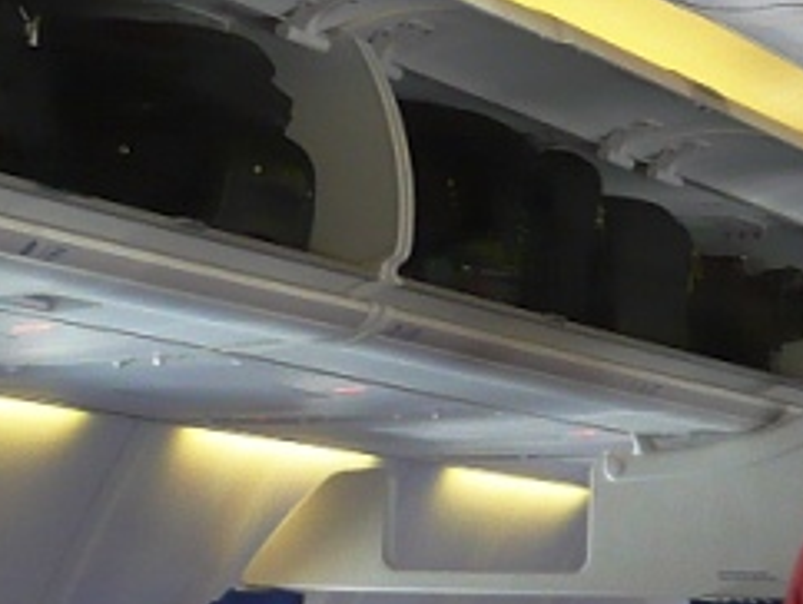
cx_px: 886
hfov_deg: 13.1
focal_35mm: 148
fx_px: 3437
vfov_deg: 9.9
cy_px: -37
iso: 200
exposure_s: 1/30
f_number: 2.8
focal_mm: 5.8
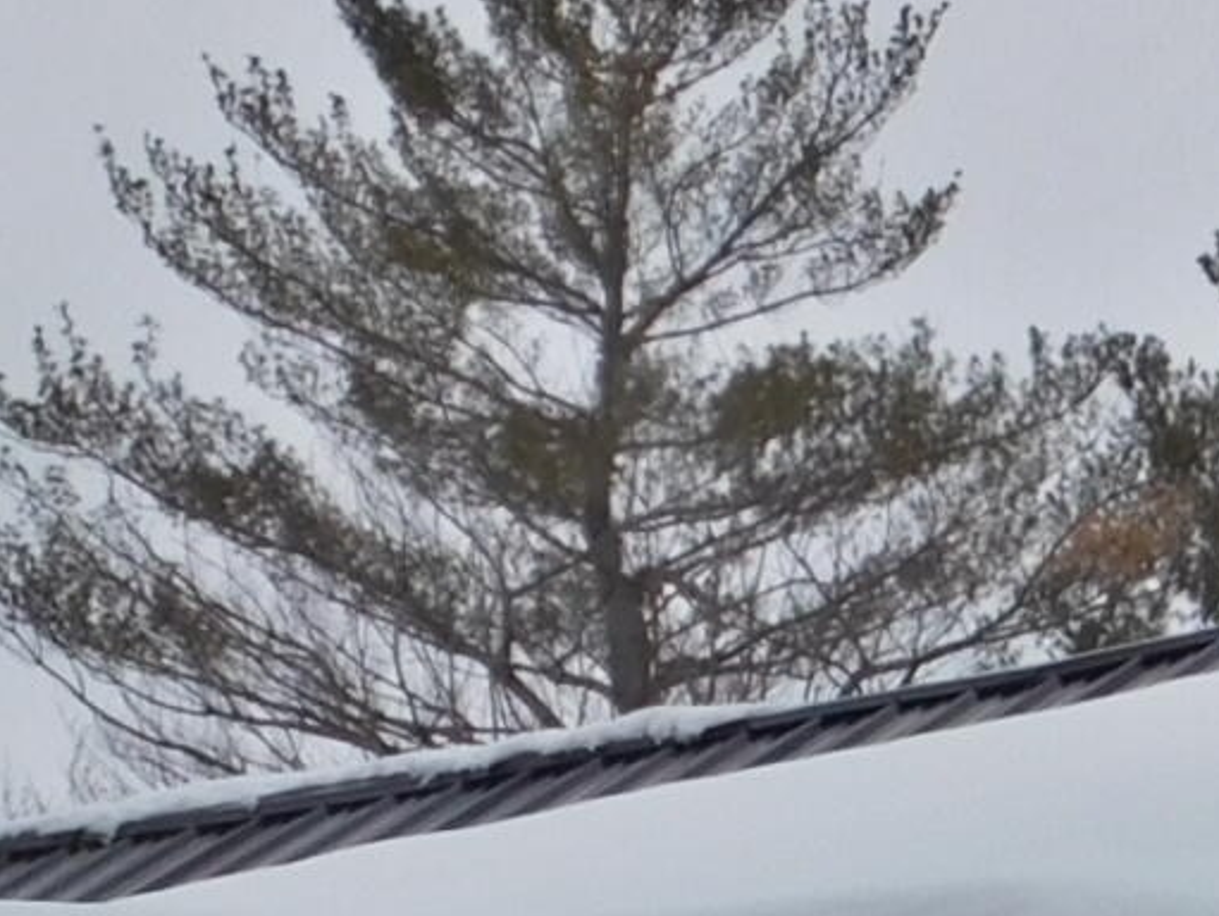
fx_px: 6202
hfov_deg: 11.1
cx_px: 1281
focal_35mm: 176
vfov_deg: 8.2
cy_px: 1596
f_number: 3.2
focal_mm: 5.3
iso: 125
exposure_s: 1/800
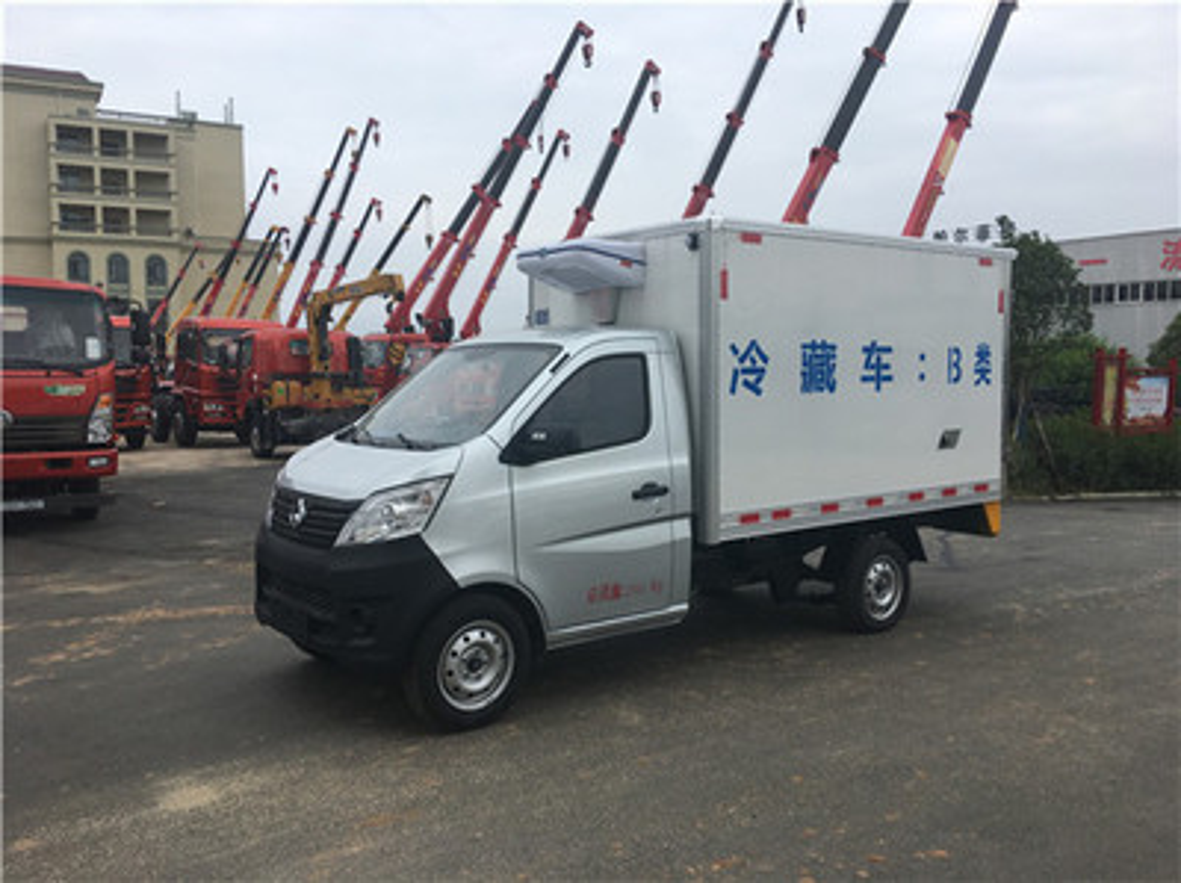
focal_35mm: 29
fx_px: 988
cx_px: 590
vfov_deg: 48.1
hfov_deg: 61.7
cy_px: 442
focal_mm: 4.15
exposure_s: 1/411
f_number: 2.2
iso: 25
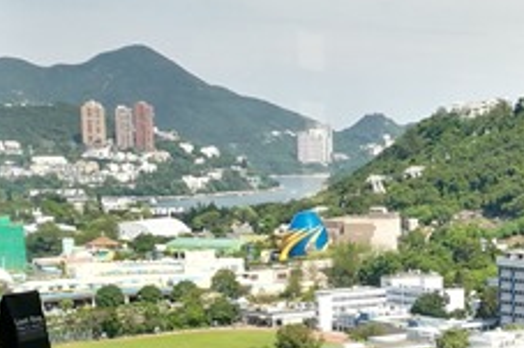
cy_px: 343
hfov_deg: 21.5
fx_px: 1294
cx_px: 598
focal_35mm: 89
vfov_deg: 15.1
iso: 50
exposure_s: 1/390
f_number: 2.2
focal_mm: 4.5
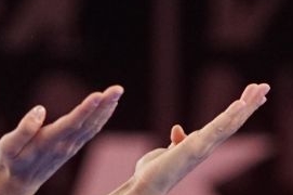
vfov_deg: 0.9
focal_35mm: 1496
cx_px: 79
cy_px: 172
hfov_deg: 1.4
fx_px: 12161
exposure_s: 1/400
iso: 1000
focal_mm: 150
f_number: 3.2
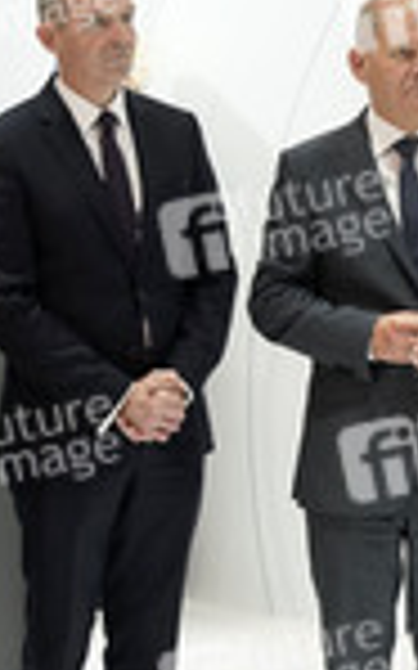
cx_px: 335
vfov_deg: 15.0
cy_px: 337
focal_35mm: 139
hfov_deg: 9.4
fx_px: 2536
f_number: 5.6
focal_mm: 45
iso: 3200
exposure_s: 1/400
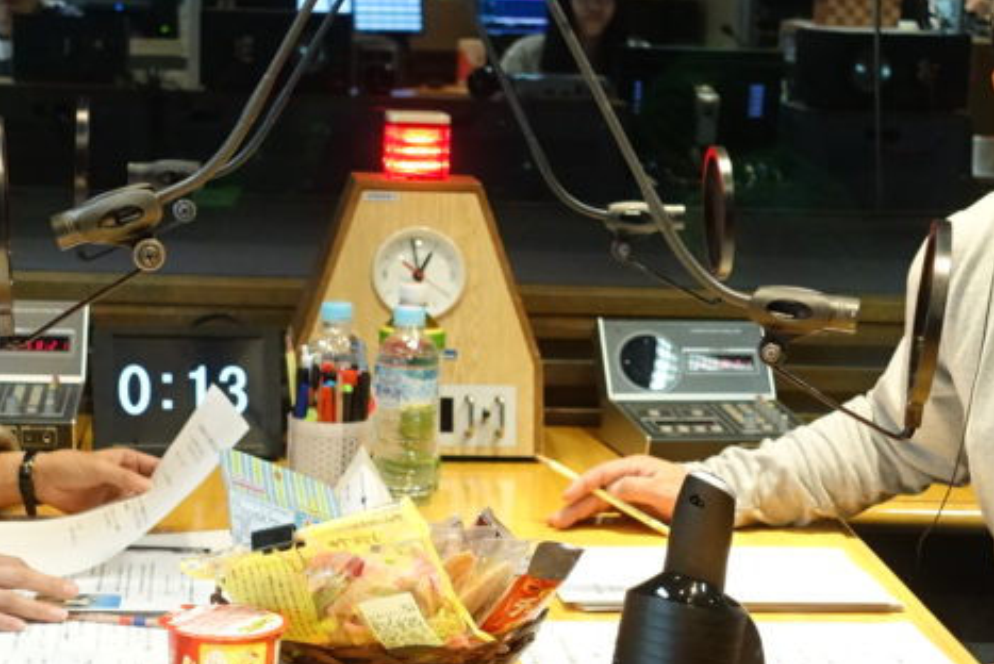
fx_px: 2542
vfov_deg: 14.8
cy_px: 467
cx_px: 521
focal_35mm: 92
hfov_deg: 22.1
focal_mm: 15.31
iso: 2000
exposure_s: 1/200
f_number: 2.8
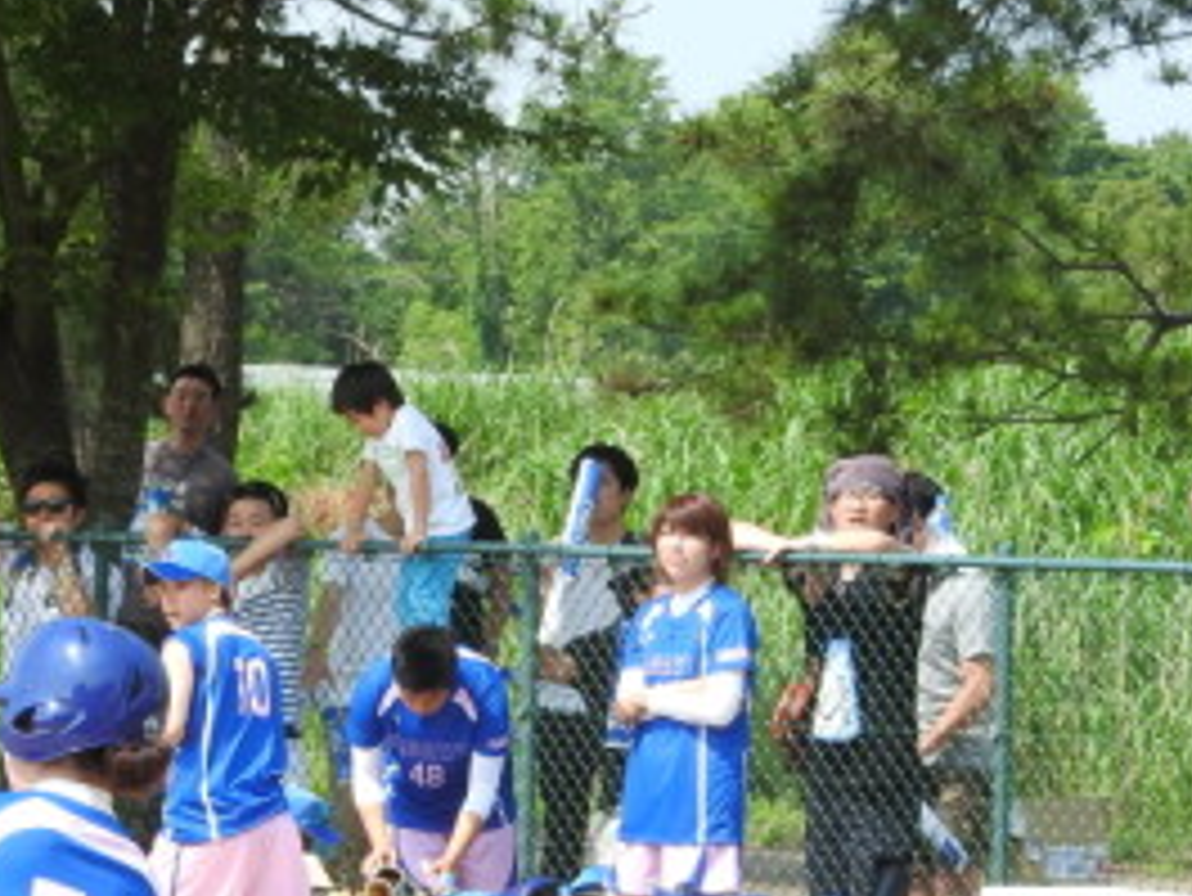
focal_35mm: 283
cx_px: 391
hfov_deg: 7.0
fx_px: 9750
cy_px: 689
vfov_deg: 5.3
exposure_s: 1/320
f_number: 5
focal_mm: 22.4
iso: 100
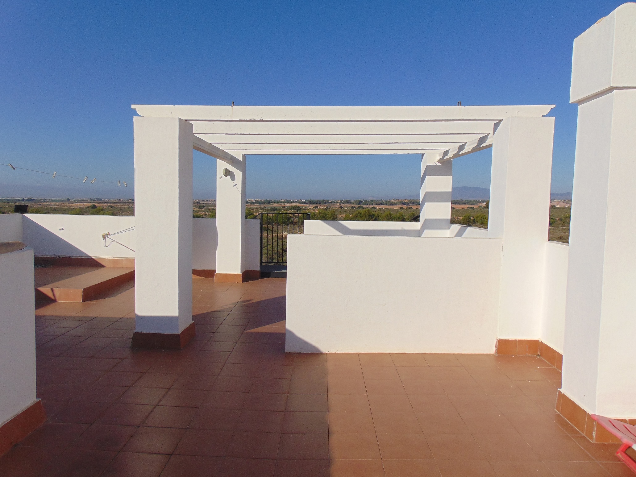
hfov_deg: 69.4
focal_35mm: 25
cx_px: 318
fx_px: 459
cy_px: 238
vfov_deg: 54.9
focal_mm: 4.5
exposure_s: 1/640
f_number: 7.7
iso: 80
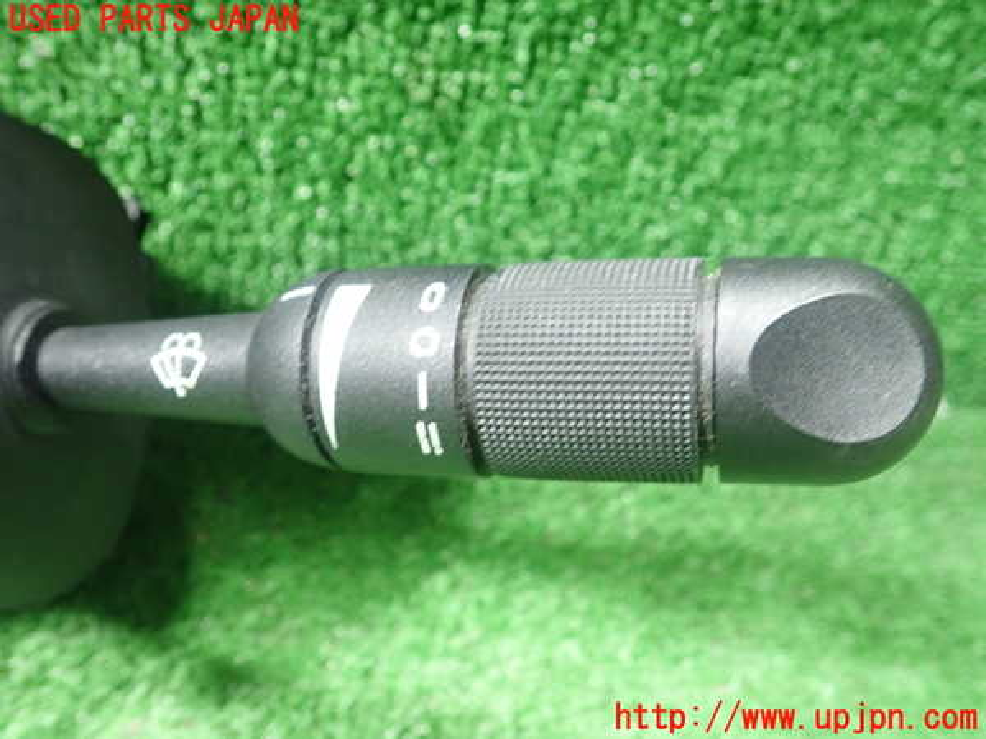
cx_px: 493
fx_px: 855
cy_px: 370
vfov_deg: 46.8
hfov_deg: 60.0
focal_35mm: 30
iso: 800
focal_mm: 5.5
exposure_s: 1/40
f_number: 2.3
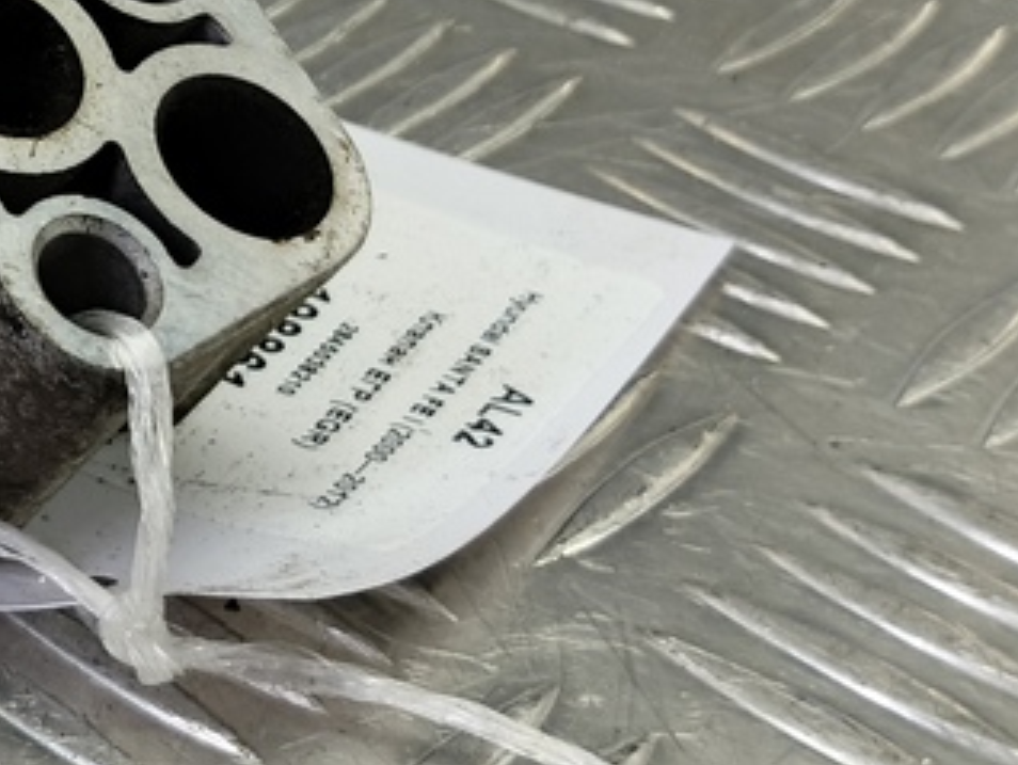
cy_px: 86
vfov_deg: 19.6
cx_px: -186
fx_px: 2178
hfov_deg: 24.1
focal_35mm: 74
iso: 139
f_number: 1.6
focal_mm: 4.11
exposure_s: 1/50
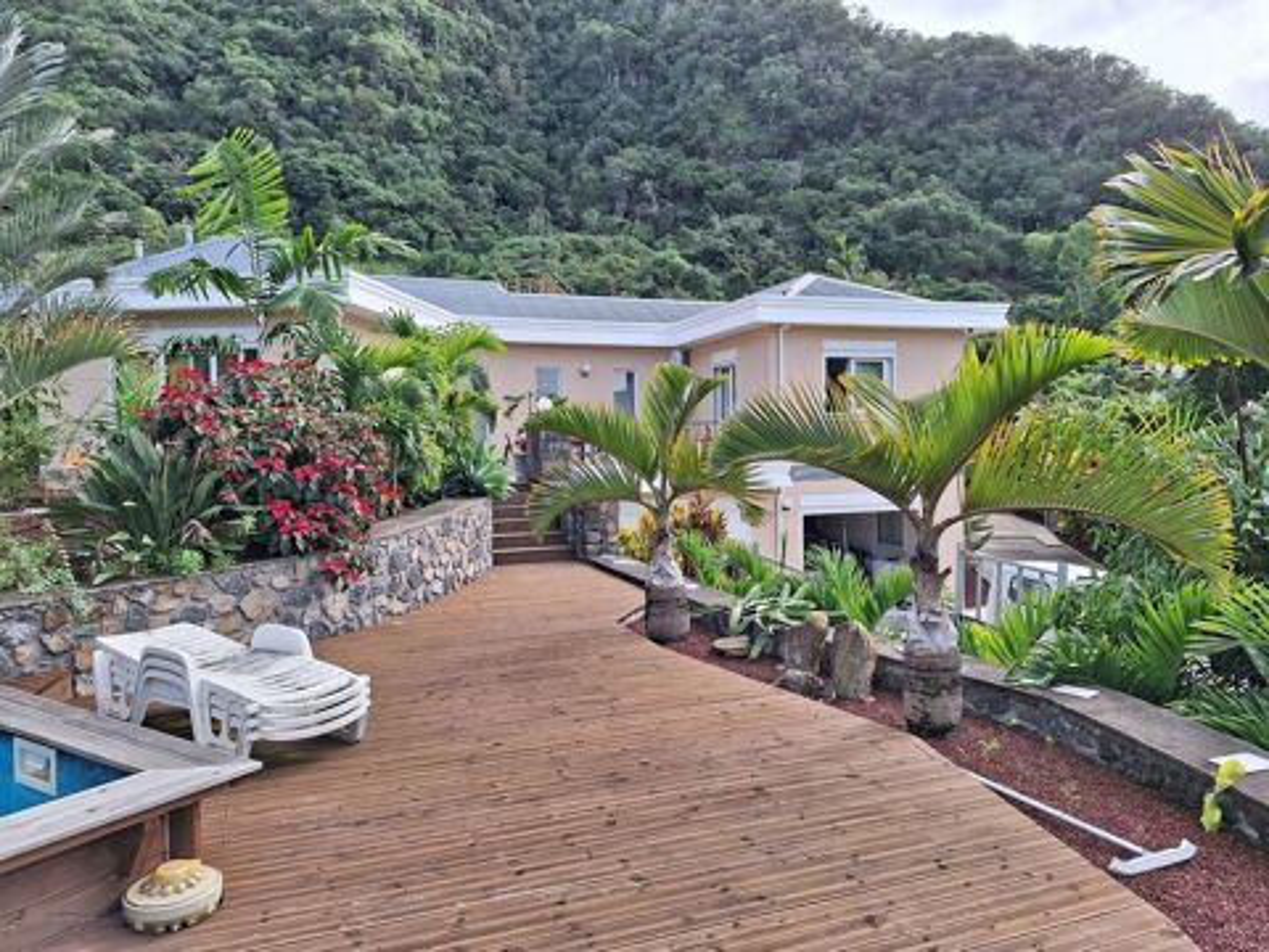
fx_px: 843
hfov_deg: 73.9
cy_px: 476
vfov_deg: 58.9
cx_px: 634
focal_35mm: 23
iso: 40
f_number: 1.8
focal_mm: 5.54
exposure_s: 1/833
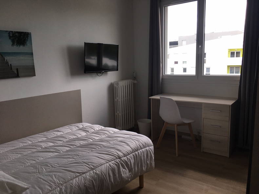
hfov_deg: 61.7
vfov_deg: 48.2
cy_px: 97
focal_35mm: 29
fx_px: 217
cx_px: 130
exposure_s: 1/104
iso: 25
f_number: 2.2
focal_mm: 4.15
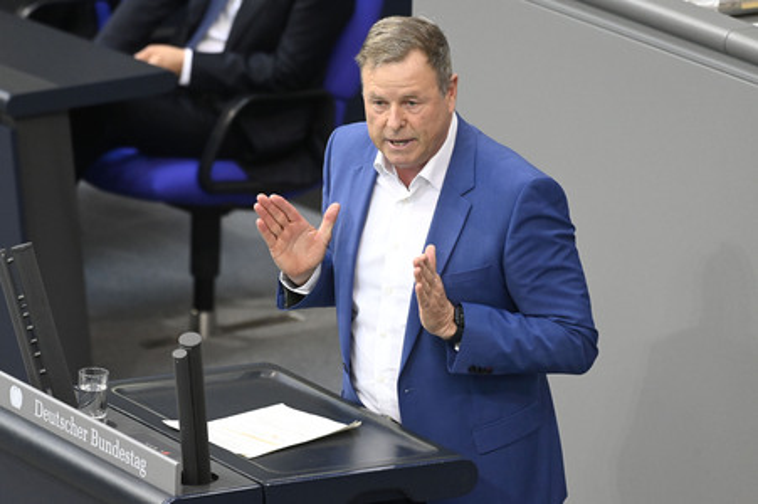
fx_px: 7364
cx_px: 379
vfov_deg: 3.9
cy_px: 252
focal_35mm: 350
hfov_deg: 5.9
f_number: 5.6
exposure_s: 1/400
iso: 10000
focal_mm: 350
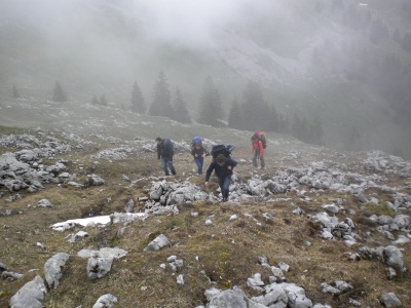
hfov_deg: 52.6
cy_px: 154
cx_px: 206
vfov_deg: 40.7
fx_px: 416
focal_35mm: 35
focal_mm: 6.3
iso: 80
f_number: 4.6
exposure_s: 1/176
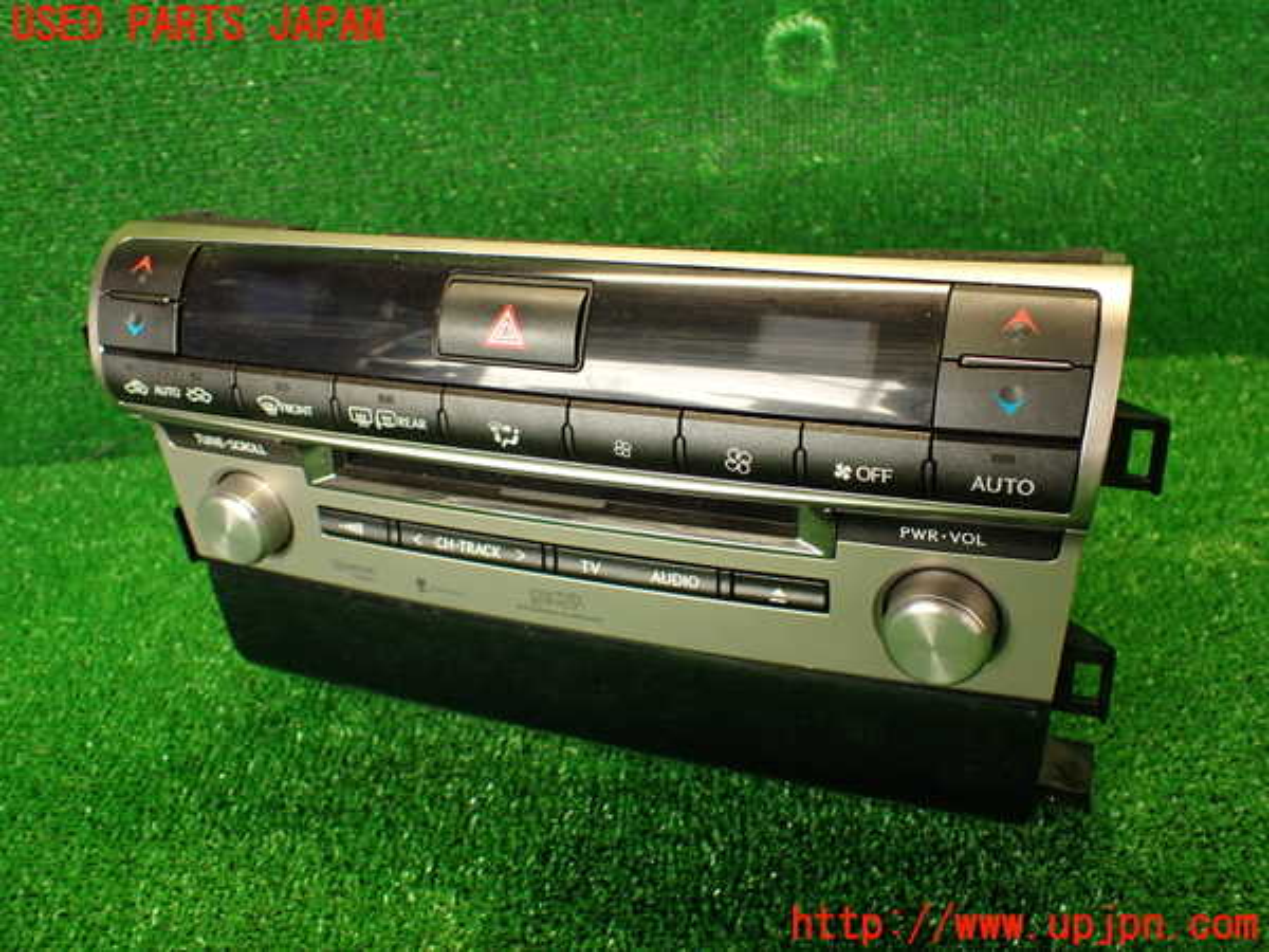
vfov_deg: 44.2
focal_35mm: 32
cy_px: 476
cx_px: 634
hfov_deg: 56.8
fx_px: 1173
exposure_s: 1/30
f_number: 2.4
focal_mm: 5.79
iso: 320
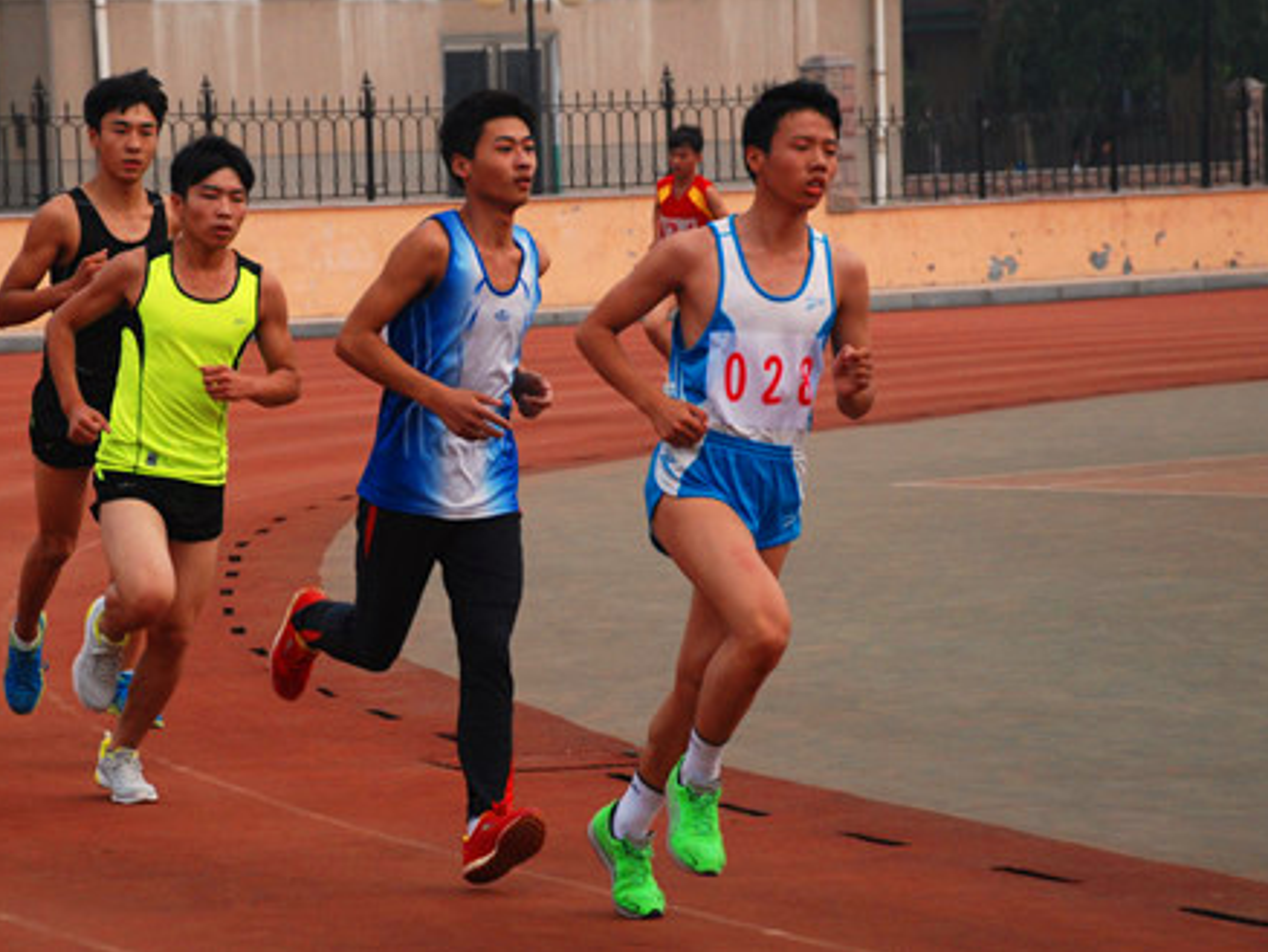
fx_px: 5424
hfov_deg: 13.3
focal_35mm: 148
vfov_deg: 10.0
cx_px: 570
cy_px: 479
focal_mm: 90
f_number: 5.6
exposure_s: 1/1600
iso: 400
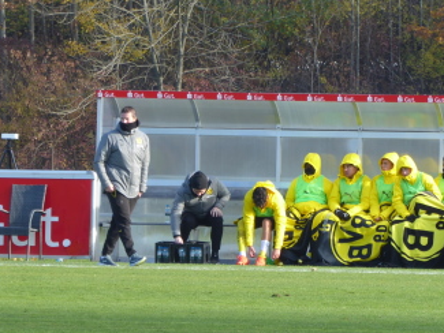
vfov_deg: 2.9
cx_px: 298
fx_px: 6634
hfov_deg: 3.8
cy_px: 183
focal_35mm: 517
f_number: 6
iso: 100
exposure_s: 1/100
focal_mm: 66.8
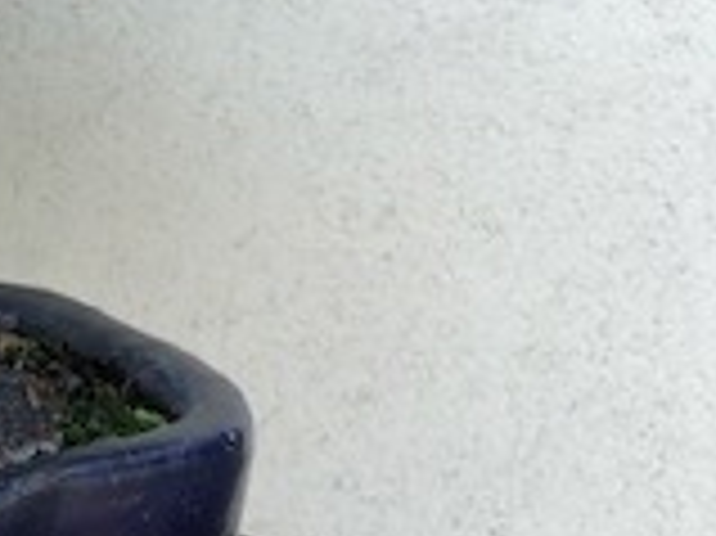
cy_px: -153
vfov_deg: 12.7
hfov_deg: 16.5
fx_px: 2336
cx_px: -216
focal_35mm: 113
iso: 20
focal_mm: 3.99
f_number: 1.8
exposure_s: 1/322
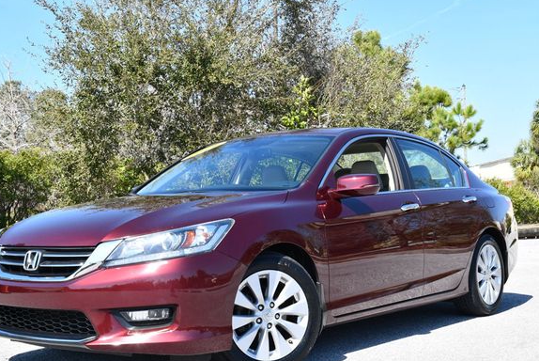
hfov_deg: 34.4
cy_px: 195
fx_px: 869
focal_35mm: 58
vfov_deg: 23.4
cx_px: 241
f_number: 8
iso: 200
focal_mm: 26
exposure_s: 1/250
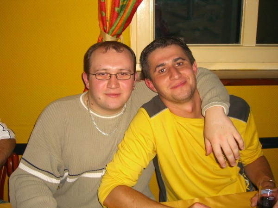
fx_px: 305
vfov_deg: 37.7
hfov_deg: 49.0
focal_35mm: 38
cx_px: 139
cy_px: 104
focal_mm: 7.9
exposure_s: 1/60
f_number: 2.8
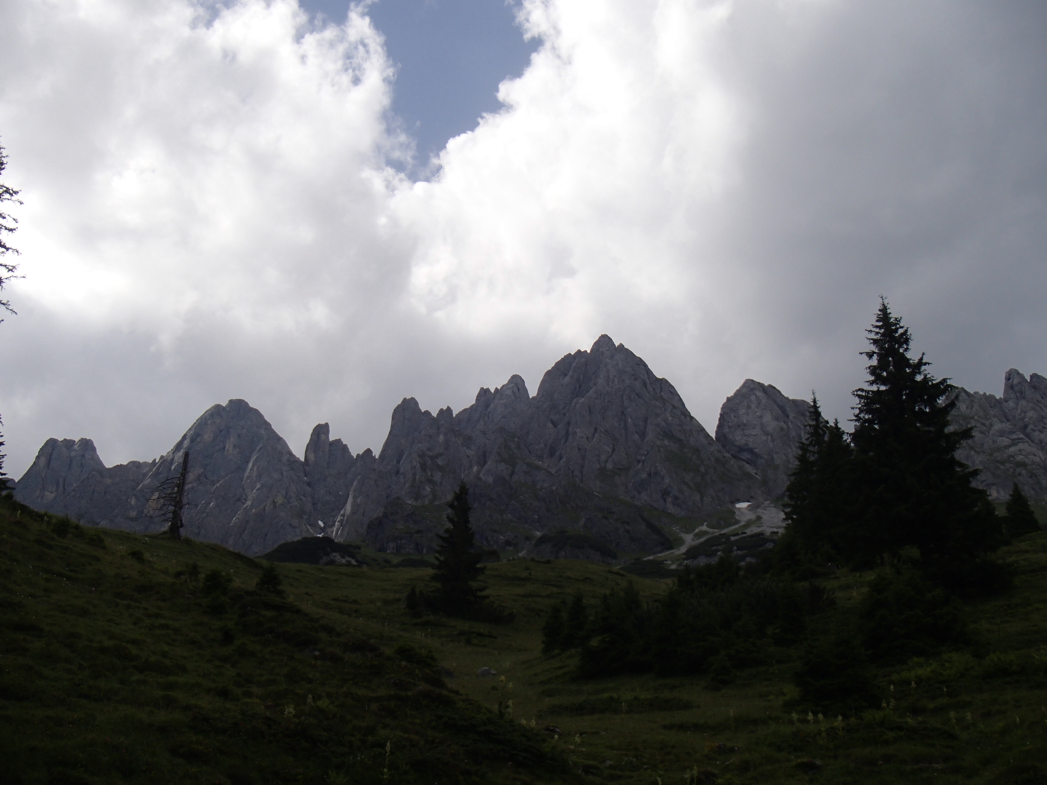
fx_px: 1301
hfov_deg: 43.9
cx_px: 524
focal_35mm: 43
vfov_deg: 33.6
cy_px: 392
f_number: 14
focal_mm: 7.73
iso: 100
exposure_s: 1/160
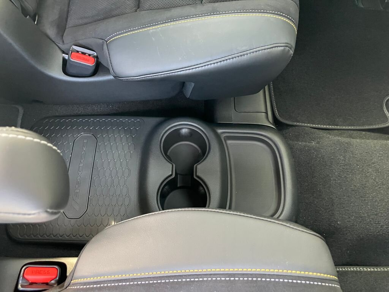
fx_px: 315
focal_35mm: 28
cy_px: 146
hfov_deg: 63.4
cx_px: 194
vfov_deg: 49.7
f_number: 1.8
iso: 400
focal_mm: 3.99
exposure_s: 1/38
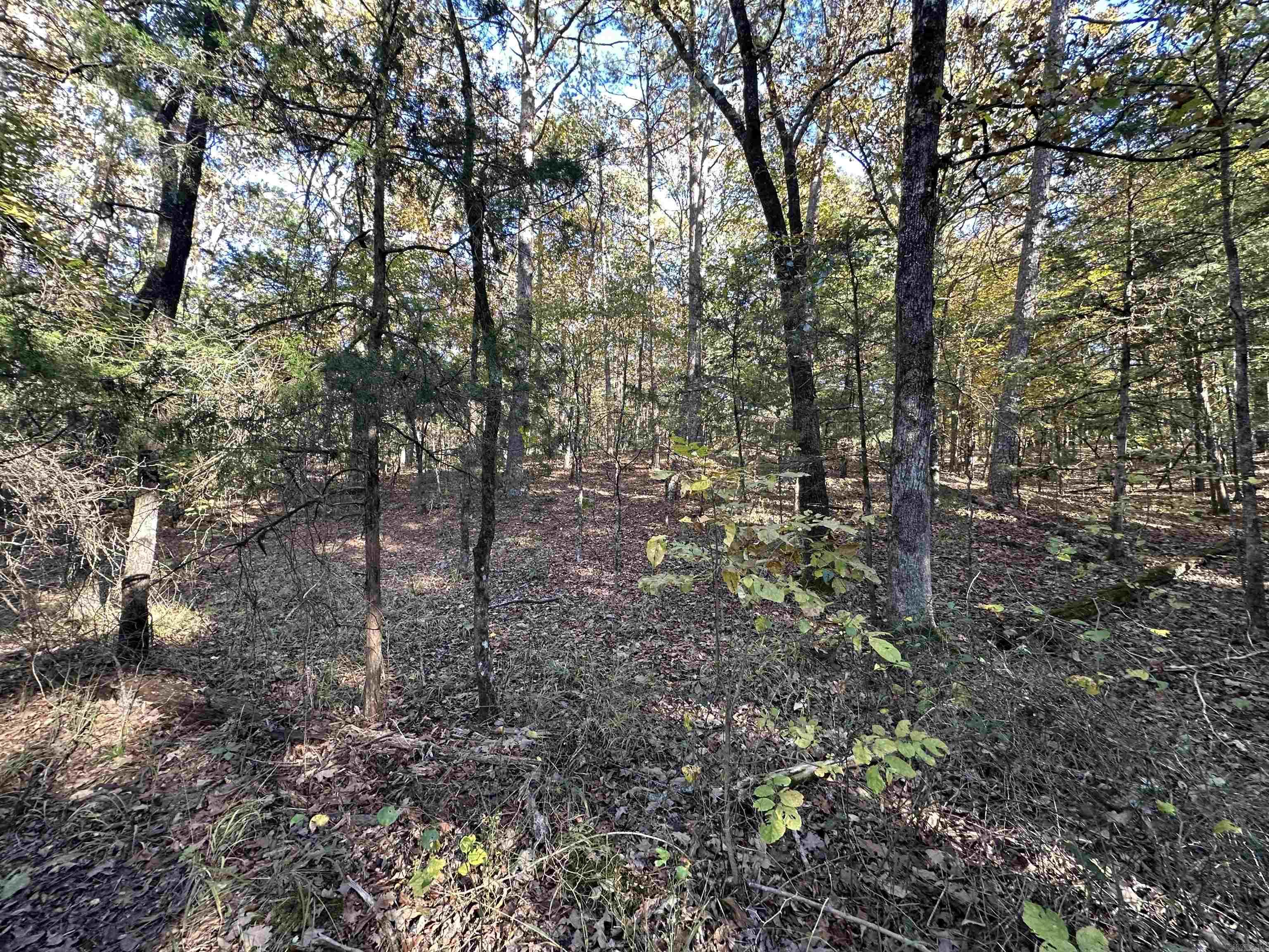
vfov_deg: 85.7
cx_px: 634
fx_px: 513
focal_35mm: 14
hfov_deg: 102.1
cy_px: 476
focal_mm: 2.22
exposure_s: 1/99
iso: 160
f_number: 2.2
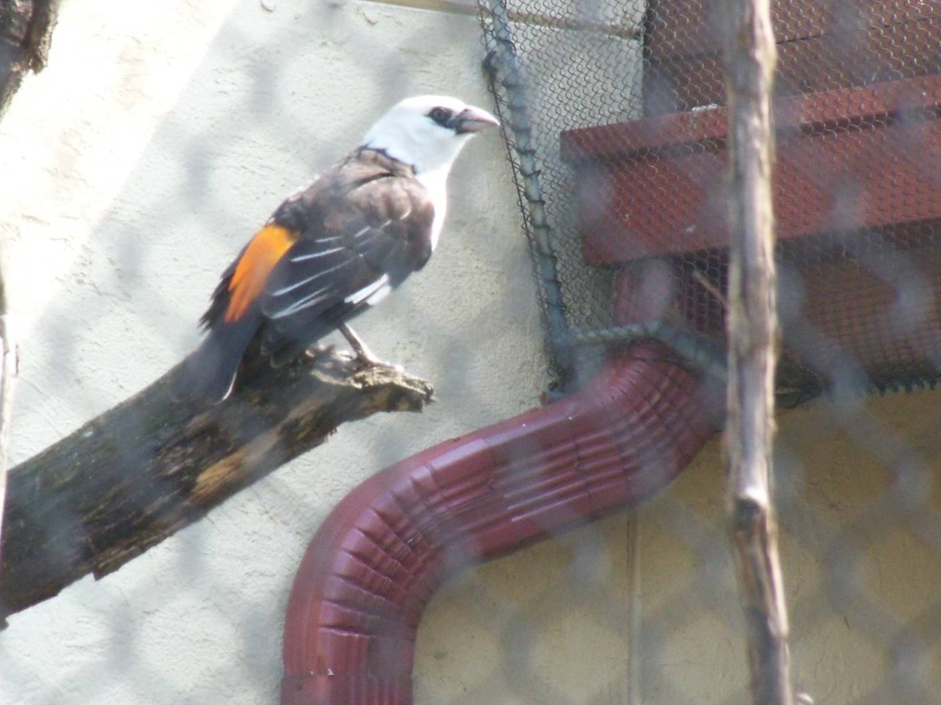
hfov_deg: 4.5
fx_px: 11986
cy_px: 305
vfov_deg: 3.4
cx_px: 394
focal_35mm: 441
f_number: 11.3
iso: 400
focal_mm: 62
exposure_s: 1/60
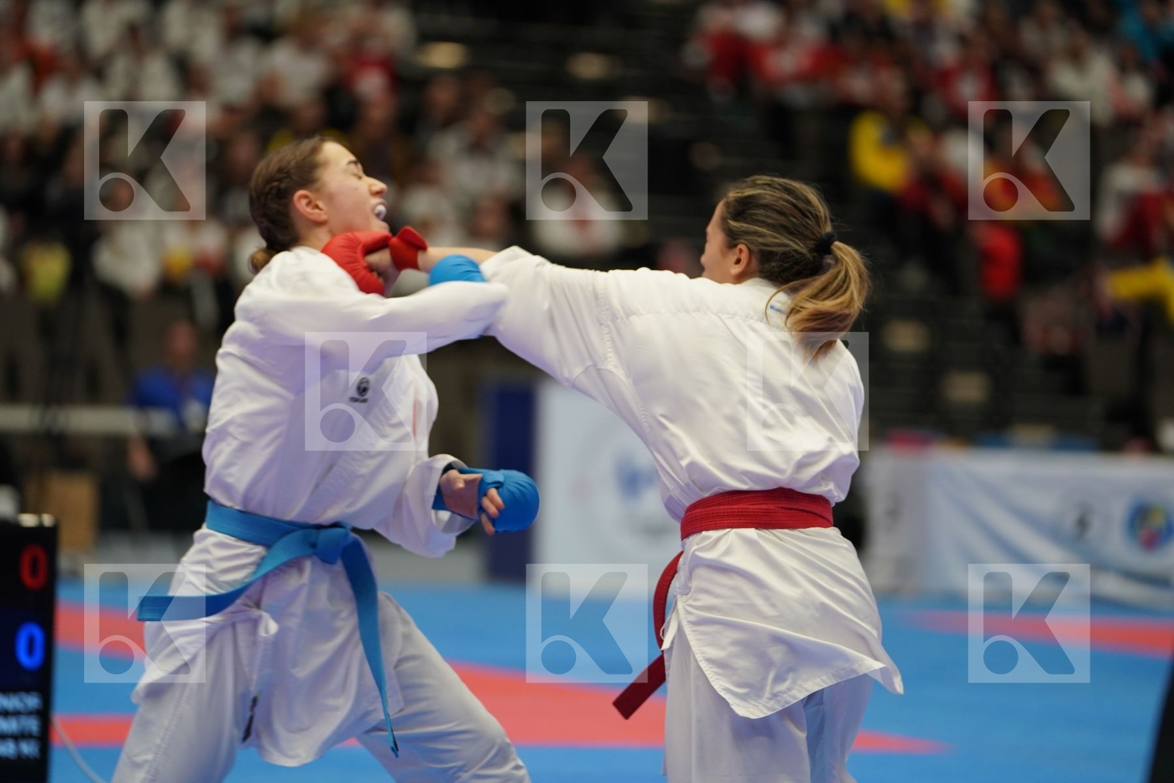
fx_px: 5641
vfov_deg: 7.9
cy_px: 392
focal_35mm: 173
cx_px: 587
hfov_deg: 11.9
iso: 1000
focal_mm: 173
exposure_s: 1/500
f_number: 2.8
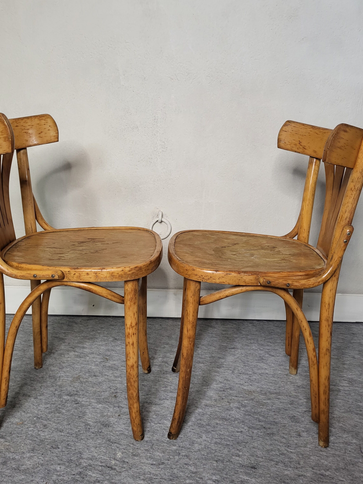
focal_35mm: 33
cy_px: 224
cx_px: 164
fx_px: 461
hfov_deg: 42.9
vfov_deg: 55.3
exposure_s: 1/48
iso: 250
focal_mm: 5.4
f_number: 1.8
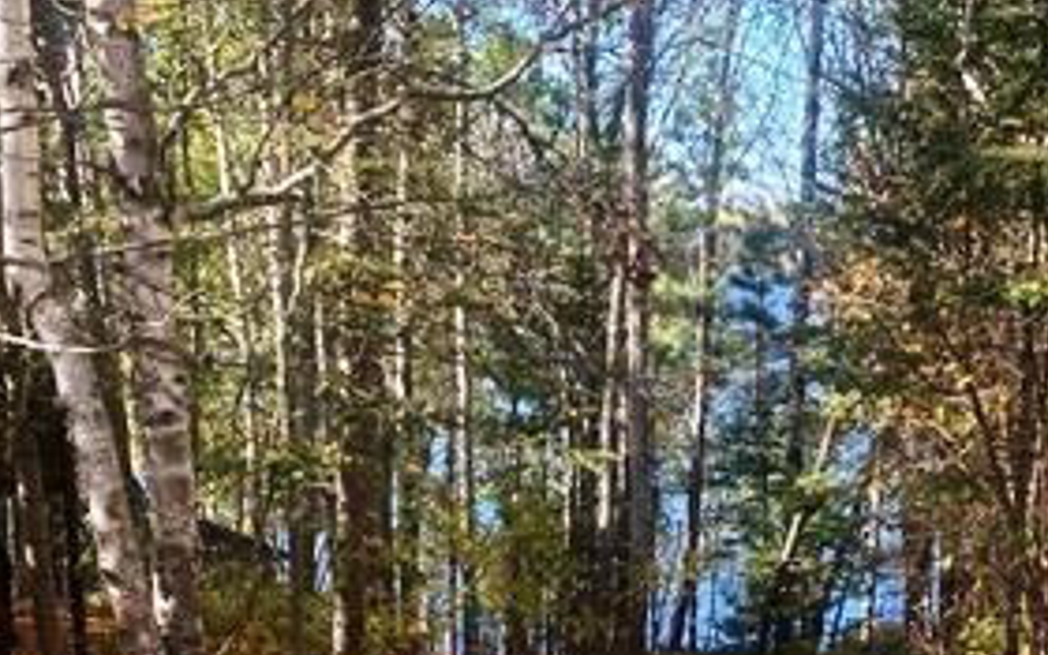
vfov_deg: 20.0
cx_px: 936
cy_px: 651
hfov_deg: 31.0
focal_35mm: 63
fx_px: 1799
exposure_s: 1/222
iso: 32
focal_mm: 4.25
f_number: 1.8
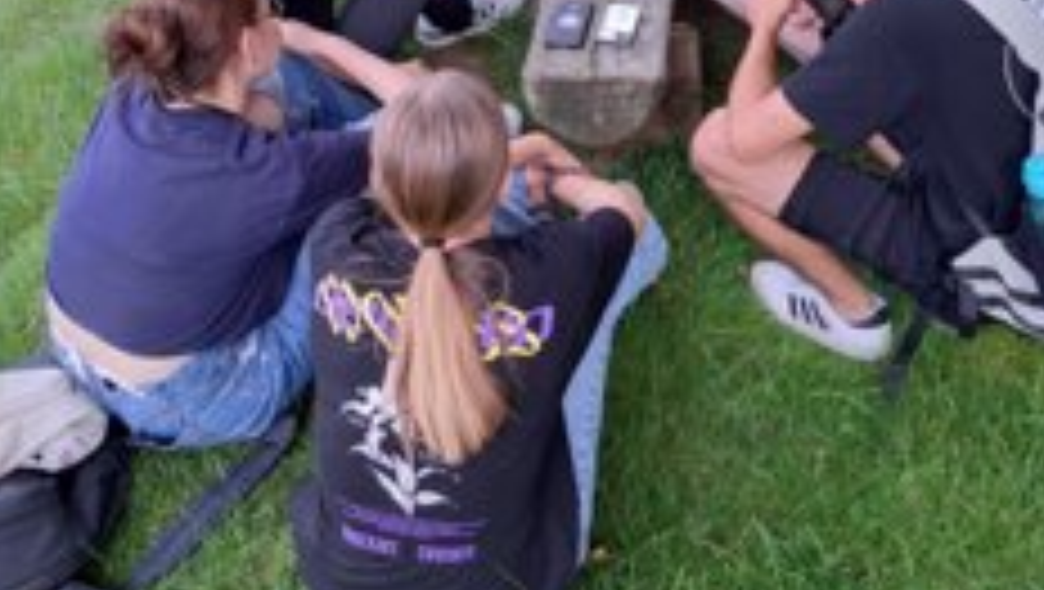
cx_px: 590
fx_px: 1247
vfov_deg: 25.6
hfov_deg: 45.3
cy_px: 41
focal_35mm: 45
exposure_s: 1/100
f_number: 1.8
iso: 50
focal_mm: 5.23
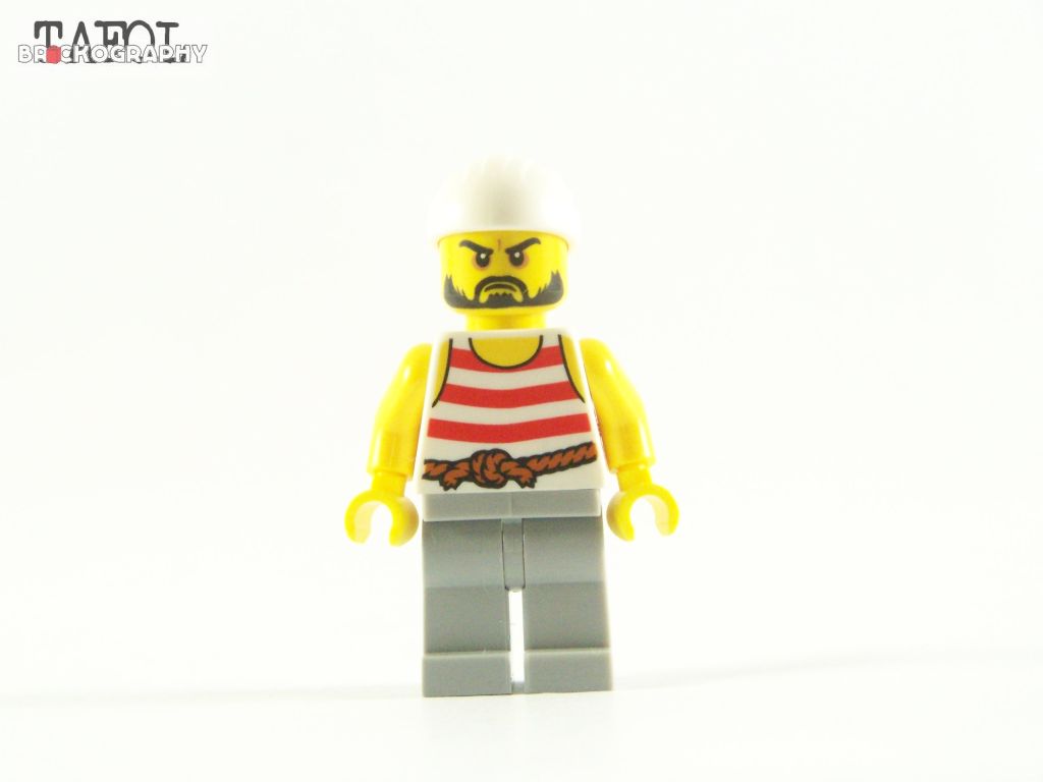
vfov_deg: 12.7
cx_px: 522
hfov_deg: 16.8
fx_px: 3525
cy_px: 391
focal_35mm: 117
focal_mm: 19.4
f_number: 4
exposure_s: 1/60
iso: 400
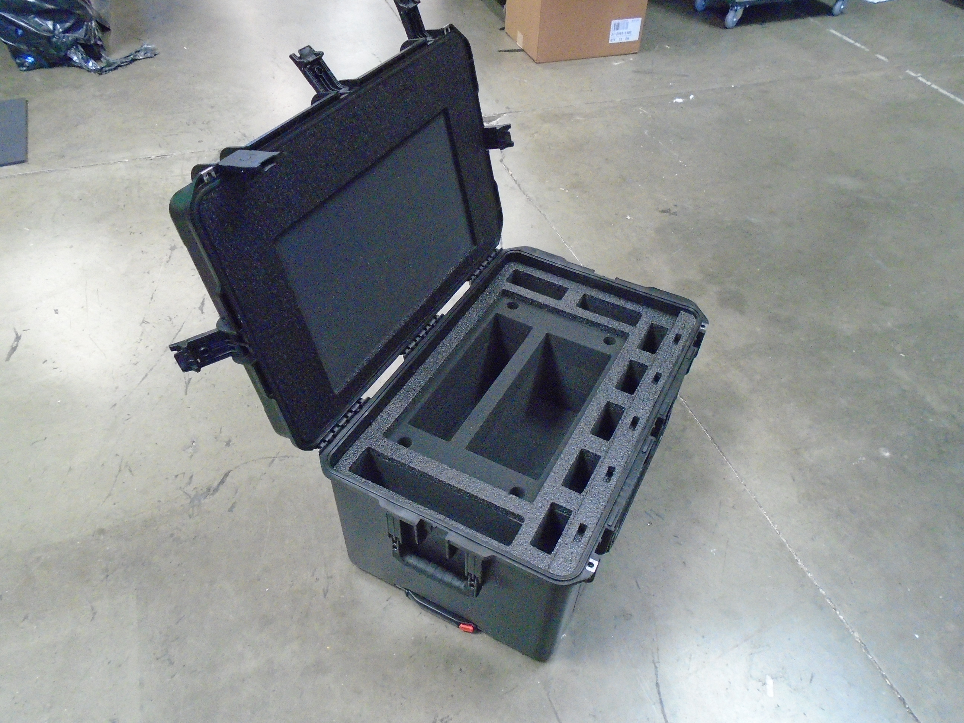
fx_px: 724
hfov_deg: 67.3
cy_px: 362
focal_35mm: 26
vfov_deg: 53.1
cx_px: 482
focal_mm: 4.6
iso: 800
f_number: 3.2
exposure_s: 1/60
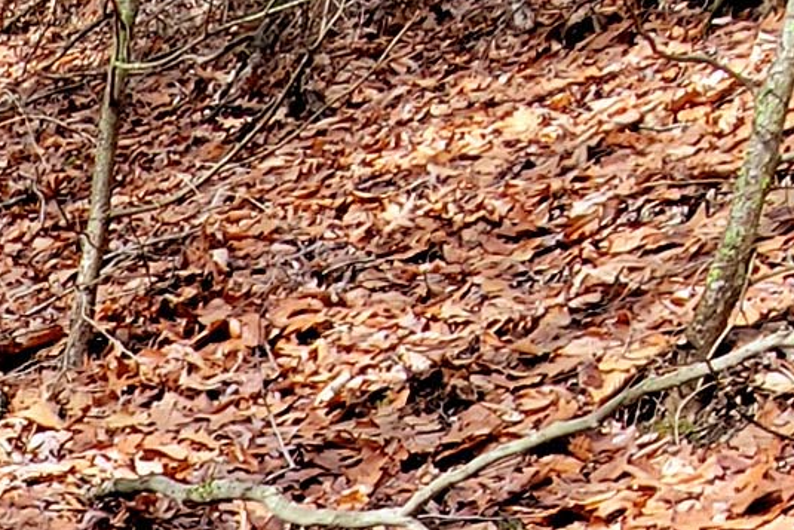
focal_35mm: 101
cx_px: -628
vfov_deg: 11.4
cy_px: 1241
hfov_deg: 16.8
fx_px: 2228
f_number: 2.2
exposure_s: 1/120
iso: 64
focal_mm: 2.2
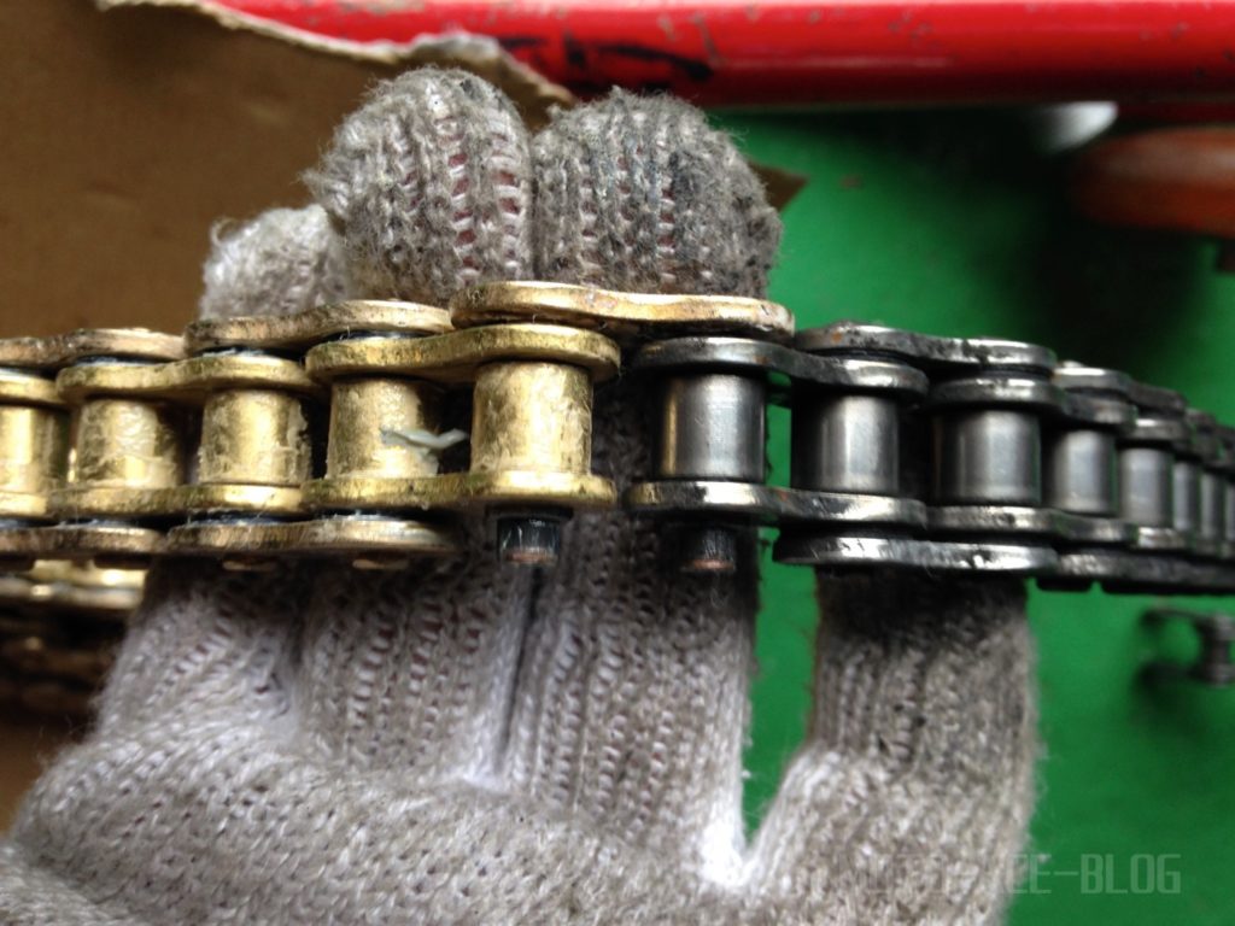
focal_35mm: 33
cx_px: 618
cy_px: 463
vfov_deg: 42.9
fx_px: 1177
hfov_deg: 55.4
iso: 64
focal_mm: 4.12
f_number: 2.4
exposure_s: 1/20
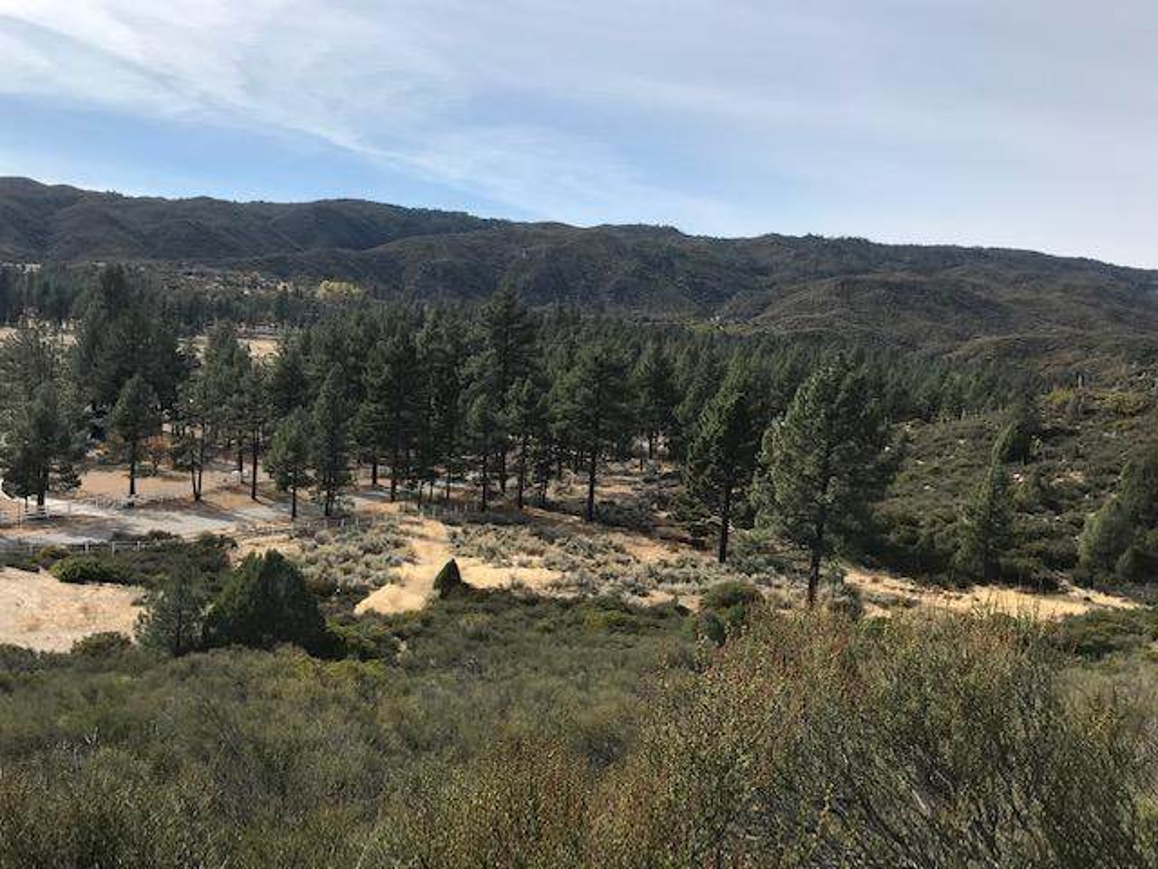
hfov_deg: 63.4
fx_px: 937
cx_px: 579
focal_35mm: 28
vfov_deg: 49.7
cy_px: 434
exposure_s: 1/2907
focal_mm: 3.99
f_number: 1.8
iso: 20
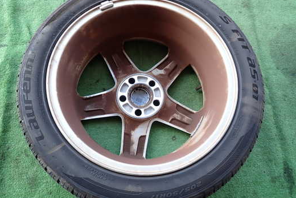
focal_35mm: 30
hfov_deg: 61.9
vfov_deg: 43.6
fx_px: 247
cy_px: 92
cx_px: 141
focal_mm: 4.5
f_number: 2
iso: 125
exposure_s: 1/125
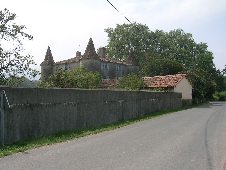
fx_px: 229
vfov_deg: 40.7
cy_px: 85
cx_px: 113
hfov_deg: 52.6
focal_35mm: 35
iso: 50
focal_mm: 5.4
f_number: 4.8
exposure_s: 1/452
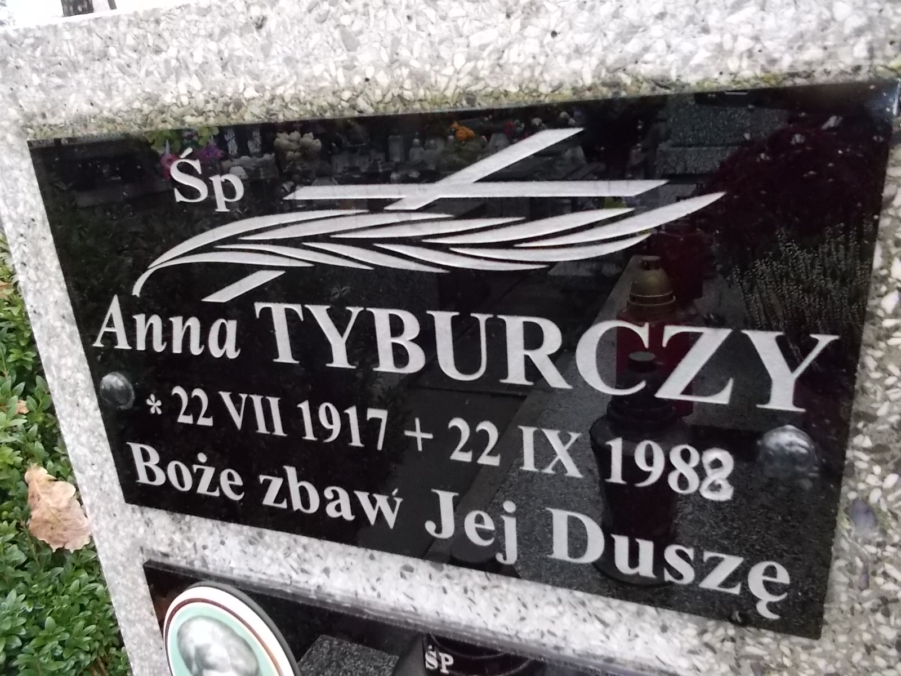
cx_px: 450
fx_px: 677
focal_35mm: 26
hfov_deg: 67.3
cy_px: 338
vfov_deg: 53.1
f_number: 3.2
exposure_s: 1/100
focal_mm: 4.6
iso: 400
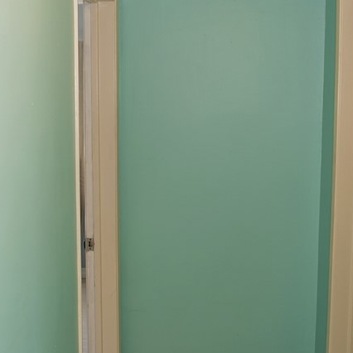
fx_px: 600
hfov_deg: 32.8
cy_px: 166
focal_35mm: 52
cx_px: 174
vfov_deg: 32.8
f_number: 3.5
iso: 200
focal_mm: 24
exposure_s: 1/60
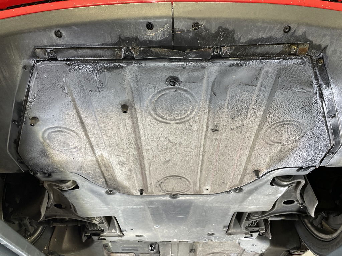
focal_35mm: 26
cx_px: 171
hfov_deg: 67.3
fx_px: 257
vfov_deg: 53.1
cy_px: 128
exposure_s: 1/100
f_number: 1.6
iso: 100
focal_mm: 4.2
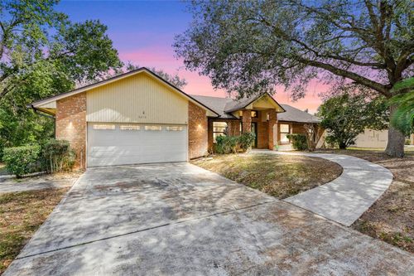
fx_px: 184
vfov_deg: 73.7
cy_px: 138
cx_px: 207
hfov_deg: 96.8
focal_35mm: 16
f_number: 9
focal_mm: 16
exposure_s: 1/30
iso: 400
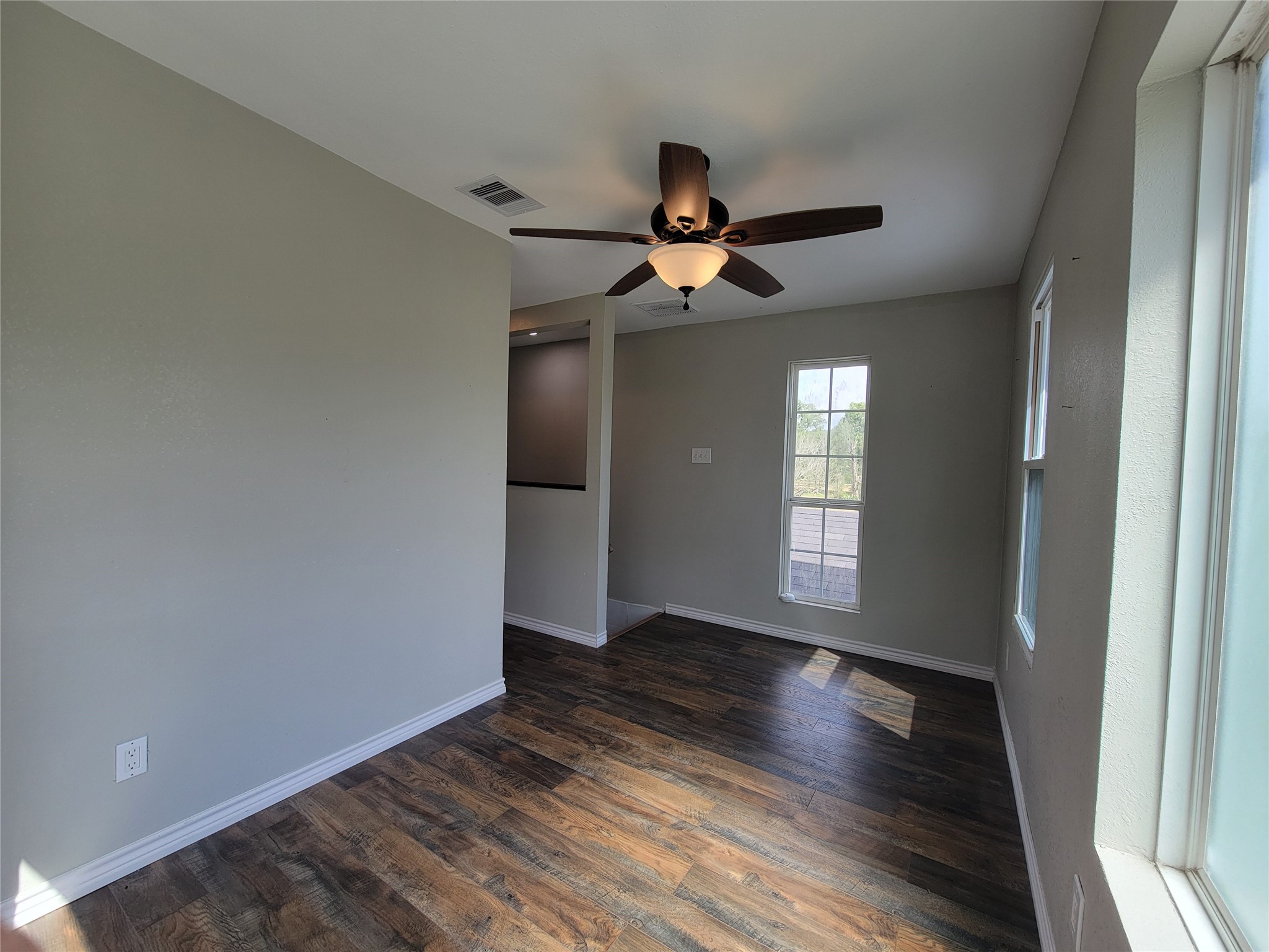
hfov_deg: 106.2
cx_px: 634
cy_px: 476
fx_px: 477
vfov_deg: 89.9
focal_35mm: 13
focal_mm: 2.2
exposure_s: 1/239
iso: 50
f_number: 2.2
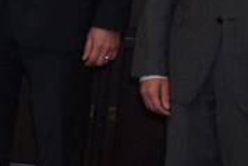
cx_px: -524
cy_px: 194
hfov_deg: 6.2
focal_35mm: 303
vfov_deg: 4.5
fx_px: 2089
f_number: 4.2
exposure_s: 1/80
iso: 800
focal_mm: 30
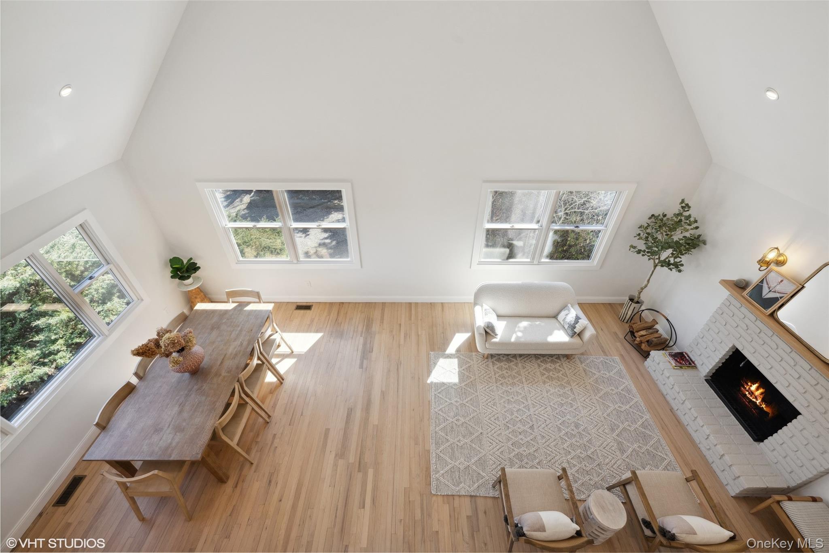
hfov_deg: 104.3
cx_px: 414
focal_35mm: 14
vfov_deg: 81.2
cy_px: 276
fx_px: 322
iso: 400
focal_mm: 14
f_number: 8
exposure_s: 1/100
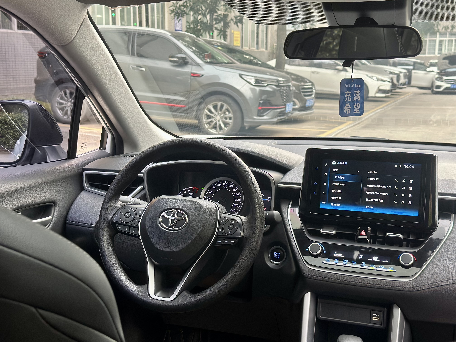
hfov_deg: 39.7
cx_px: 228
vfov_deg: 30.3
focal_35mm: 48
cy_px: 171
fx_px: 632
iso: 200
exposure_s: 1/60
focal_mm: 6.86
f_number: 1.78
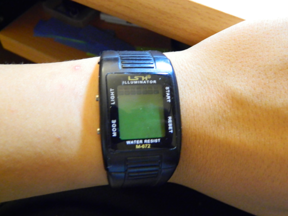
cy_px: 108
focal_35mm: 35
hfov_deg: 52.6
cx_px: 144
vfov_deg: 40.7
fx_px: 291
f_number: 3.3
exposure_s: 1/5
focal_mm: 6.2
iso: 200
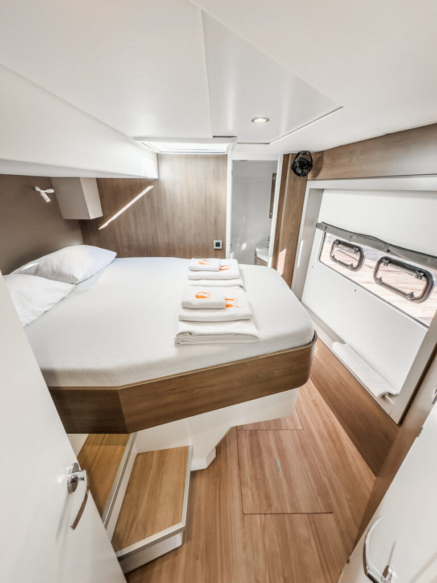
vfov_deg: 102.1
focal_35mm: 14
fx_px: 236
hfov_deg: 85.7
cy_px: 292
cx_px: 218
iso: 40
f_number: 2.2
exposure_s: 1/150
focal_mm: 2.22
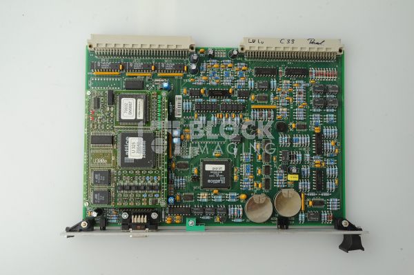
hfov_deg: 48.5
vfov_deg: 33.3
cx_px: 207
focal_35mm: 40
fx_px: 460
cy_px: 138
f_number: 11
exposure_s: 1/125
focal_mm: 40
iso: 1600
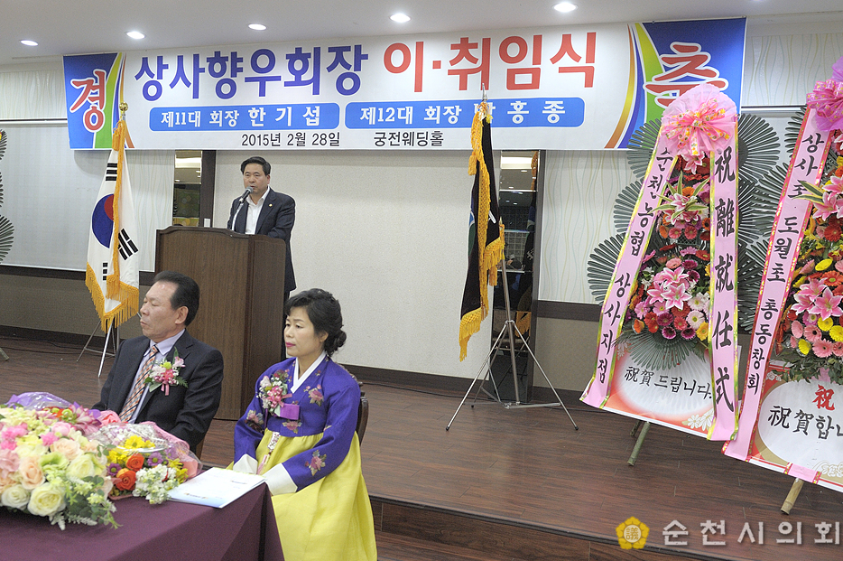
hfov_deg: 55.8
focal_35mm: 34
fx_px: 795
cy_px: 267
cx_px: 402
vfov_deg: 38.8
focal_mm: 31
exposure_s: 1/125
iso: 1600
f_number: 5
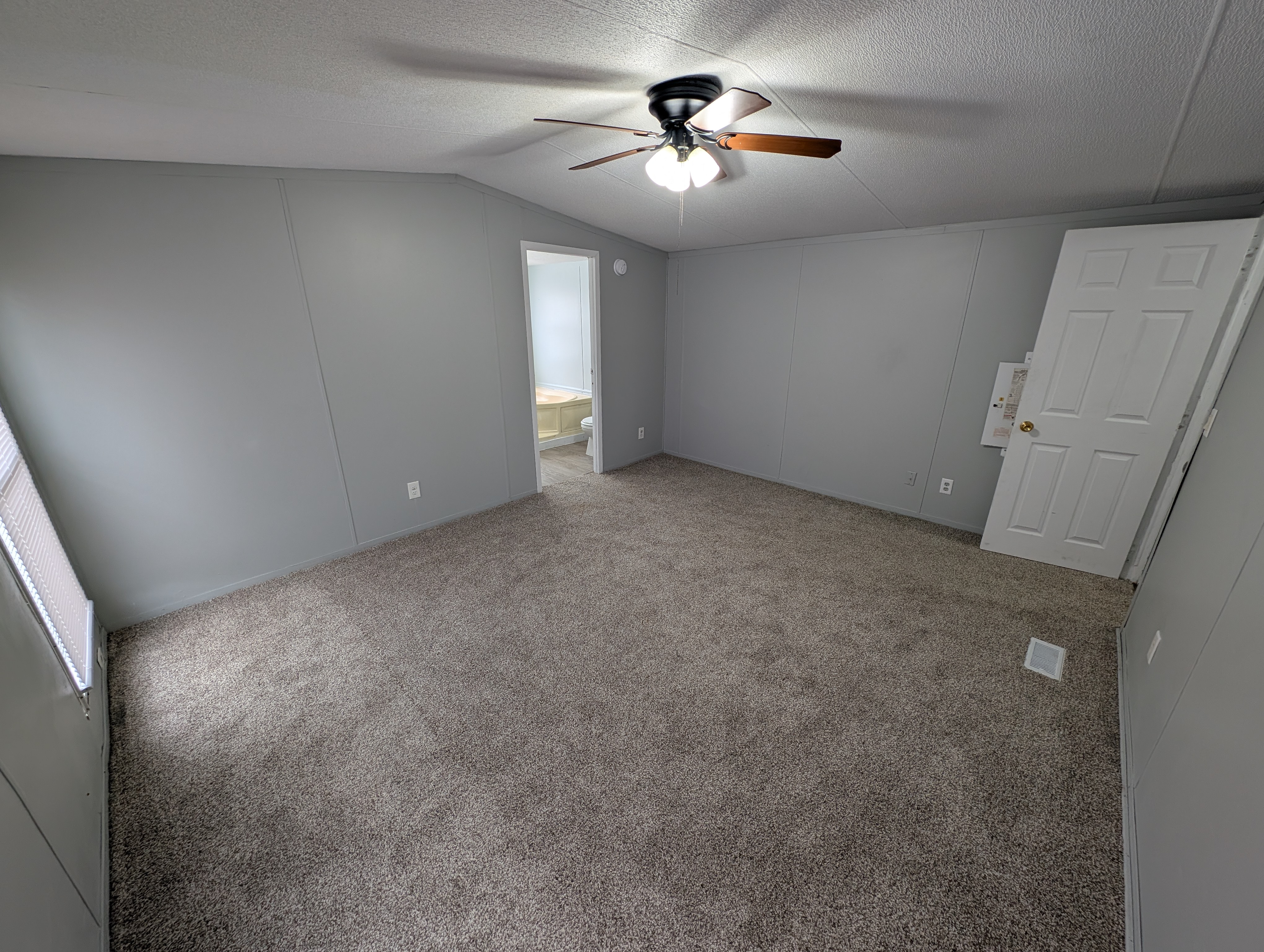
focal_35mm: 12
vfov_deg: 94.6
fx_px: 439
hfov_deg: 110.5
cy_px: 476
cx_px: 632
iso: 43
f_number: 1.95
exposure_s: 1/40
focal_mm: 2.23
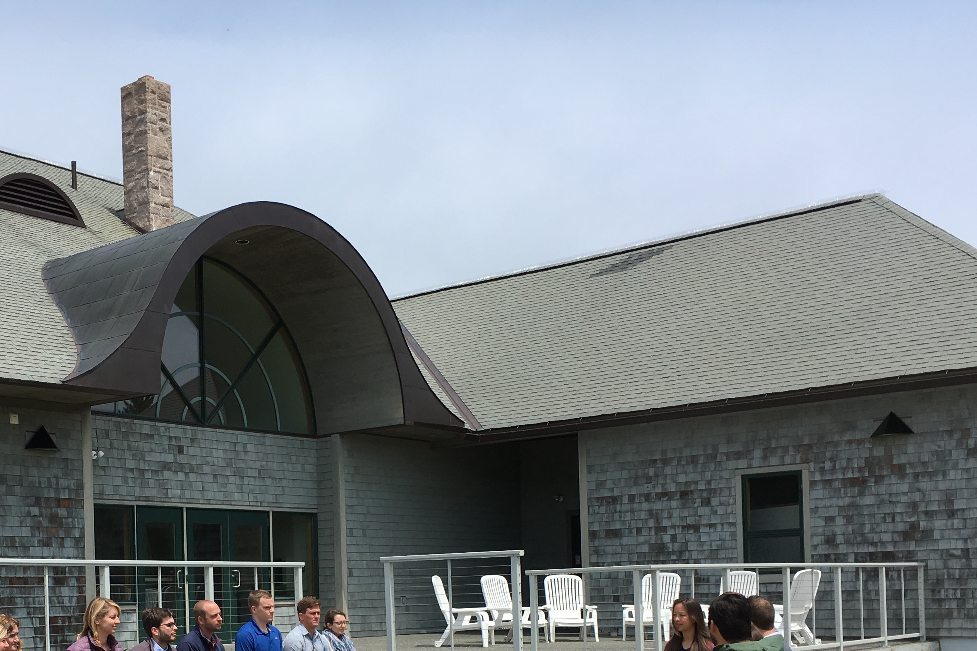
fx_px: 1302
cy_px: 575
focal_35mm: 48
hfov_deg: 40.4
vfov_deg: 27.2
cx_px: 293
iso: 25
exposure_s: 1/1709
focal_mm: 4.15
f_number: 2.2
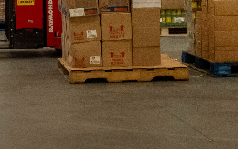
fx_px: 999
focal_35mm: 154
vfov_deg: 8.0
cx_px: 38
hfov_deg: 13.5
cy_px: -193
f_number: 2.8
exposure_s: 1/400
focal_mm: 35
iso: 4000
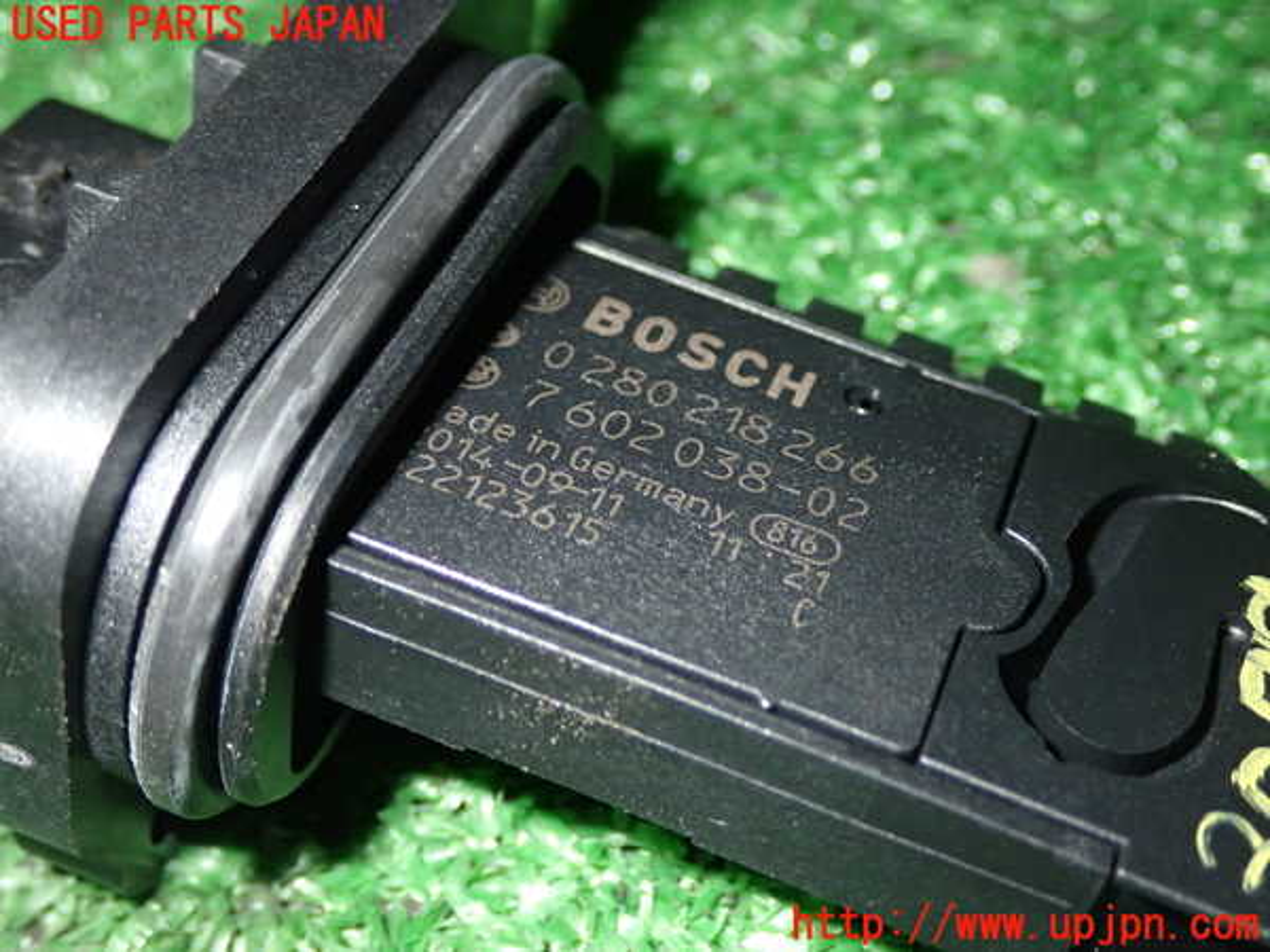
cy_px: 476
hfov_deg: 33.2
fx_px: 2128
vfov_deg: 25.2
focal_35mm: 58
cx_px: 635
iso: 400
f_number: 10
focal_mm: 10.35
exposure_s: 1/60
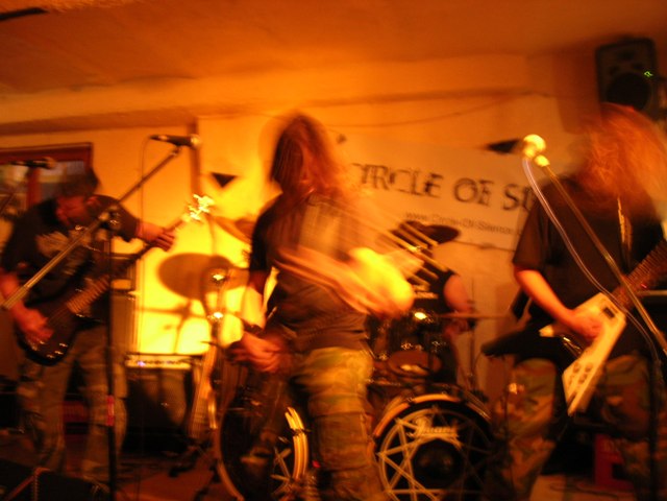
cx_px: 334
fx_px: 732
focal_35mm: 38
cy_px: 250
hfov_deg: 49.0
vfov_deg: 37.7
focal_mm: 7.8
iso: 104
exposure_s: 1/3.5
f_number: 2.8
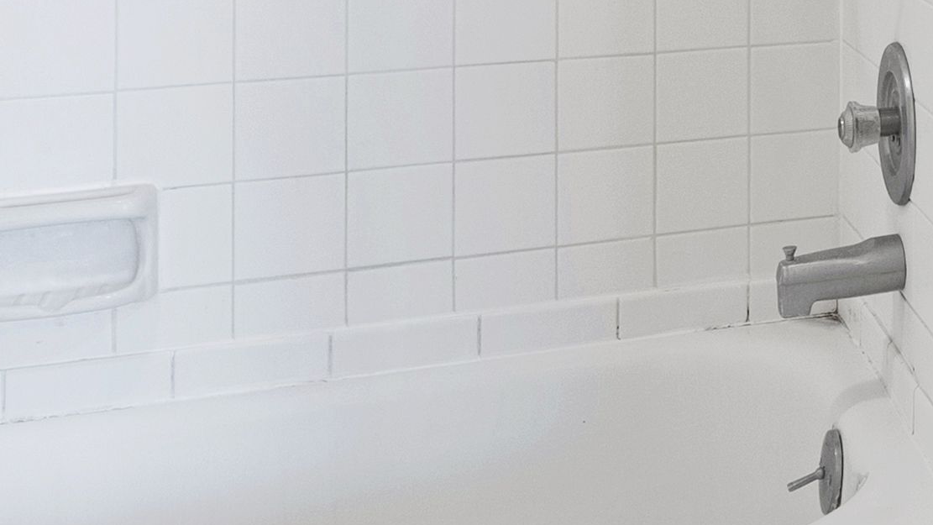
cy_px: -216
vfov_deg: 16.5
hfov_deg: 25.9
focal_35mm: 68
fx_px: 1682
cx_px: 1256
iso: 640
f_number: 8
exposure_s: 1/8
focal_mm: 17
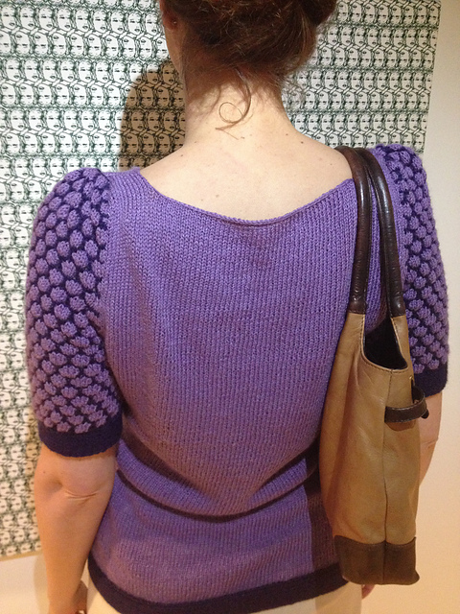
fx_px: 620
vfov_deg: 52.6
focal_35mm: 35
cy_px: 307
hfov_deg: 40.7
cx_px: 230
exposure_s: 1/20
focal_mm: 4.28
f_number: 2.4
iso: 320
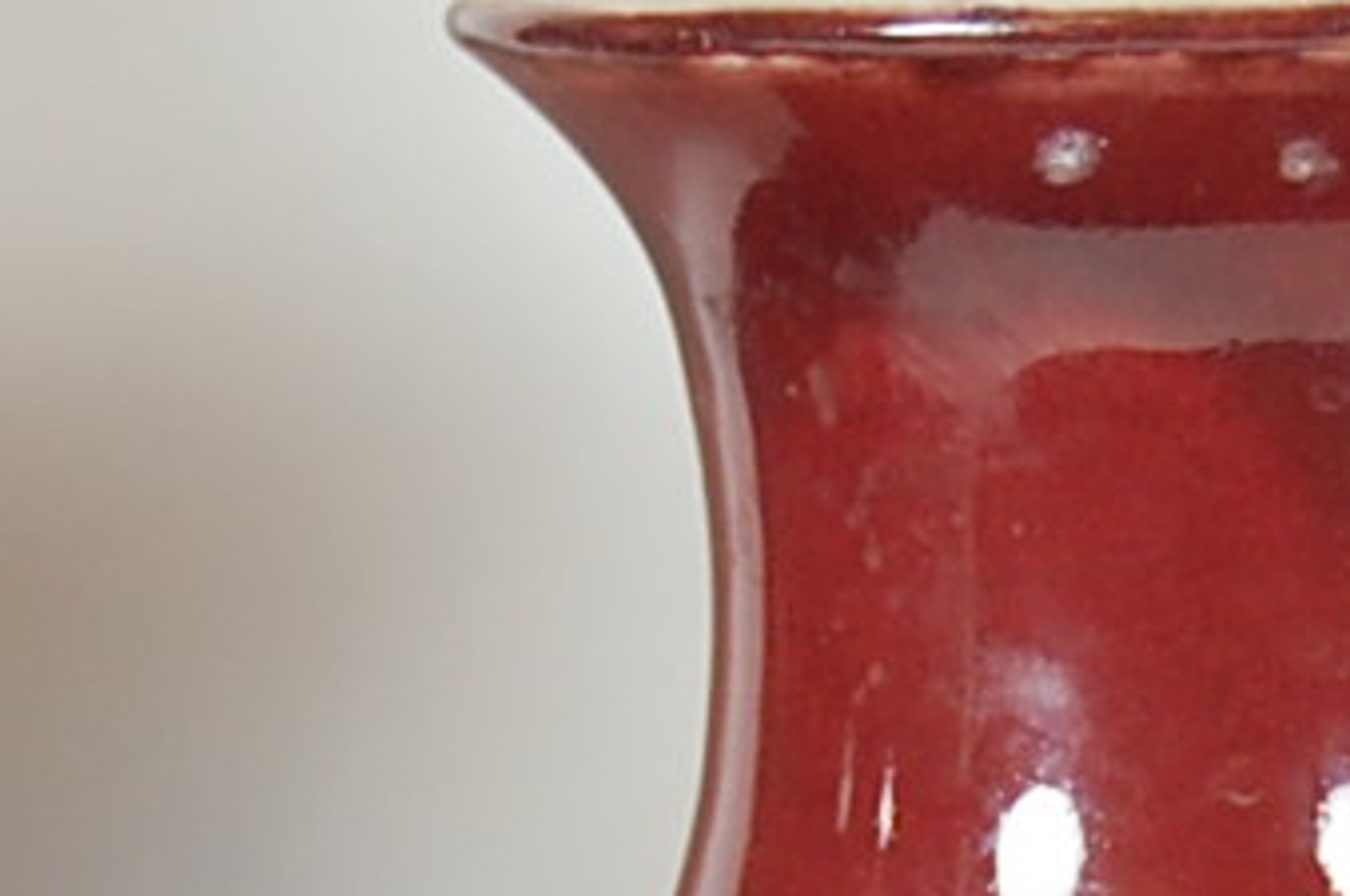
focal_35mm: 339
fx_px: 12694
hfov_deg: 6.1
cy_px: 1055
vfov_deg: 4.0
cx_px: 1179
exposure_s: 1/50
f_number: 4.5
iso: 400
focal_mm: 34
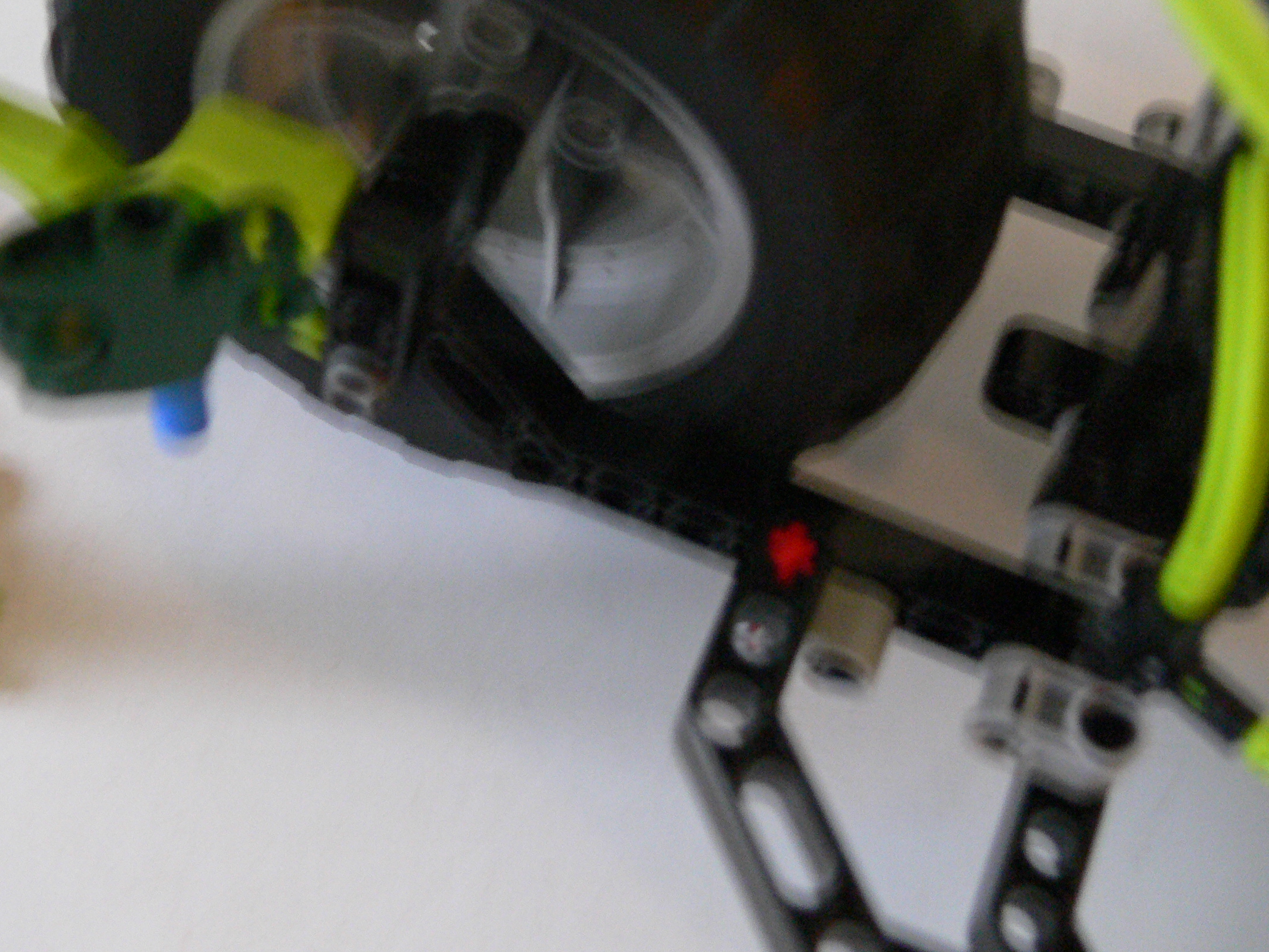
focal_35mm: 53
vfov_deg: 27.4
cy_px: 328
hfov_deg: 35.4
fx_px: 1943
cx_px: 314
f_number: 2.8
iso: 200
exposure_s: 1/4
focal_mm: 7.4
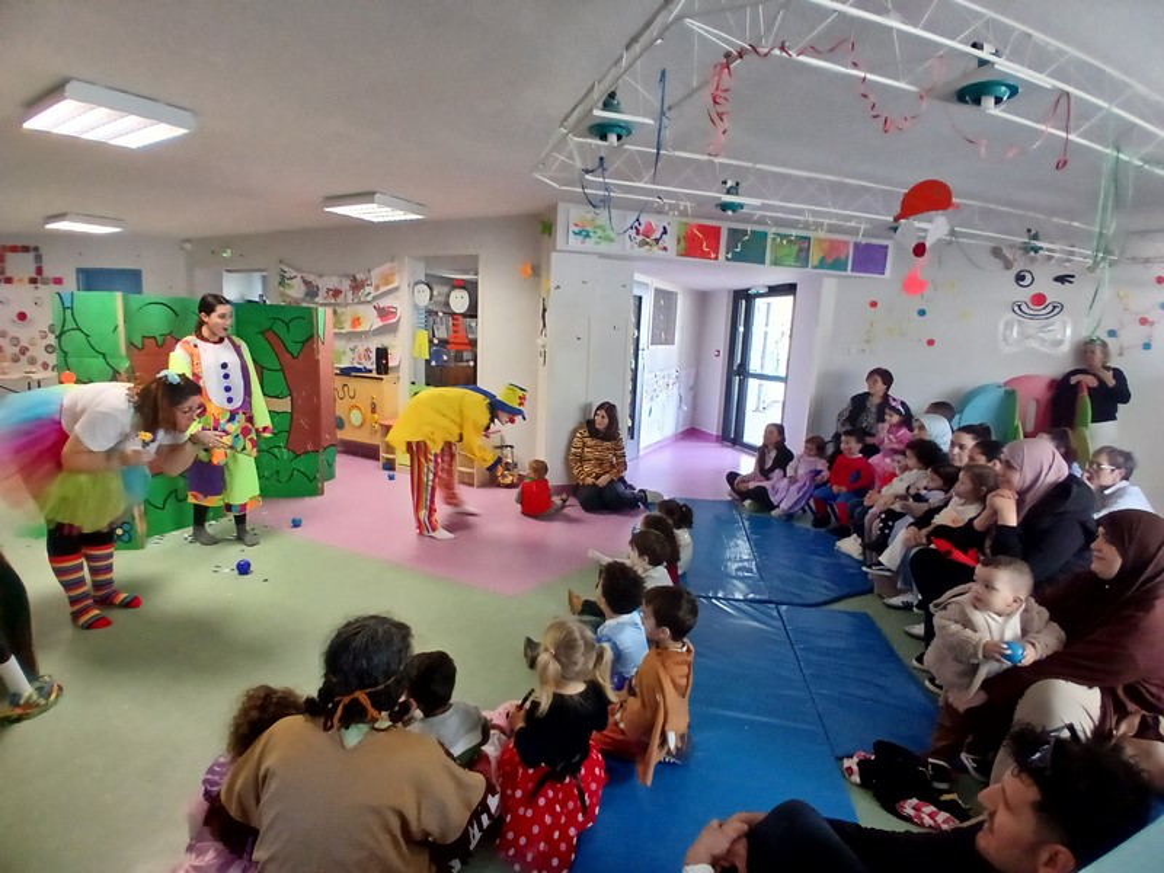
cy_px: 436
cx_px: 582
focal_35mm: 17
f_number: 2.2
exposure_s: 1/33
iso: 250
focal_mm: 1.4
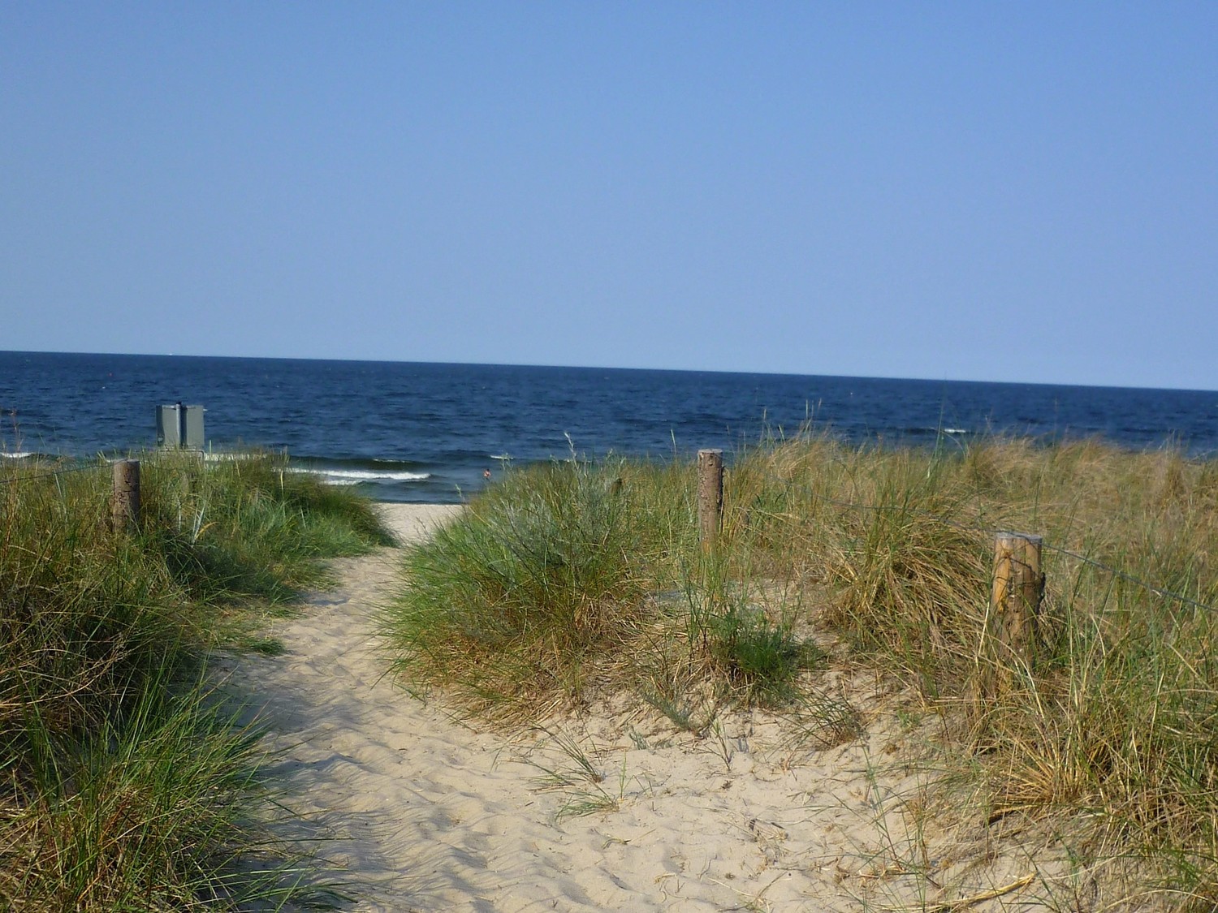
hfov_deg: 55.4
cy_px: 456
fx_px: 1161
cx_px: 609
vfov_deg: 42.9
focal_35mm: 33
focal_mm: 5.5
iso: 80
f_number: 8
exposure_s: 1/200
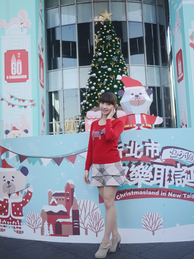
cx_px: 97
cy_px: 130
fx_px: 299
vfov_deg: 46.8
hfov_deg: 36.0
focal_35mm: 40
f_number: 1.8
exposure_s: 1/640
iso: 160
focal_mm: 20
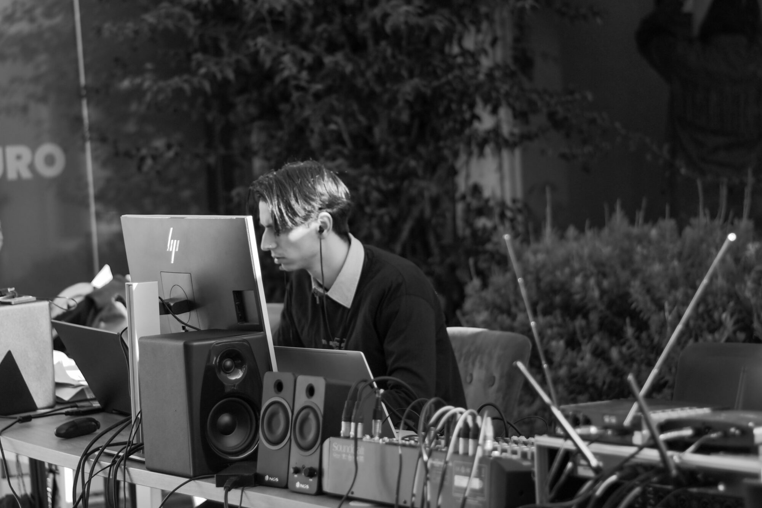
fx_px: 2032
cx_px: 326
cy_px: 212
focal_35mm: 96
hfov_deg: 21.2
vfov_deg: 14.2
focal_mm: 50
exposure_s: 1/3200
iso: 100
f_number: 1.8
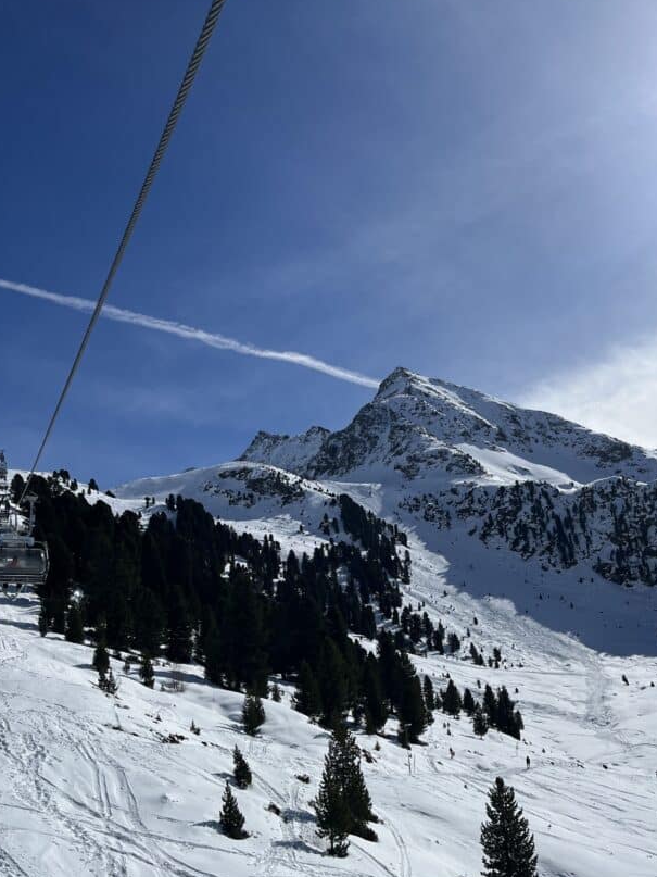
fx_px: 835
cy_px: 472
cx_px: 333
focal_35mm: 33
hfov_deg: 42.9
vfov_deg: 55.3
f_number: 1.6
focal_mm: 5.1
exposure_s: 1/15152
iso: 50
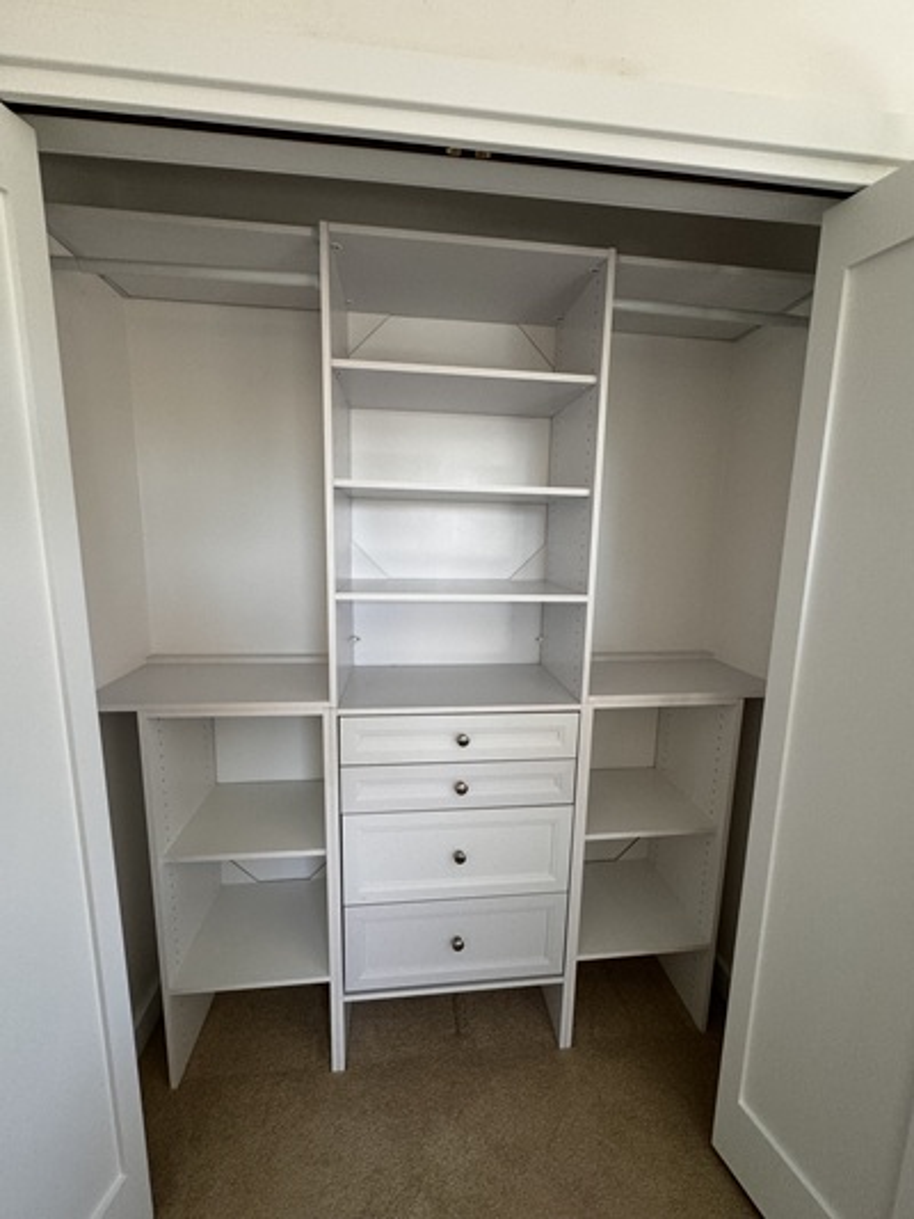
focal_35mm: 14
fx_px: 493
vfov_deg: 102.1
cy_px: 610
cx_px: 457
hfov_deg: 85.7
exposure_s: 1/120
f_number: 2.2
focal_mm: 2.22
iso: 160
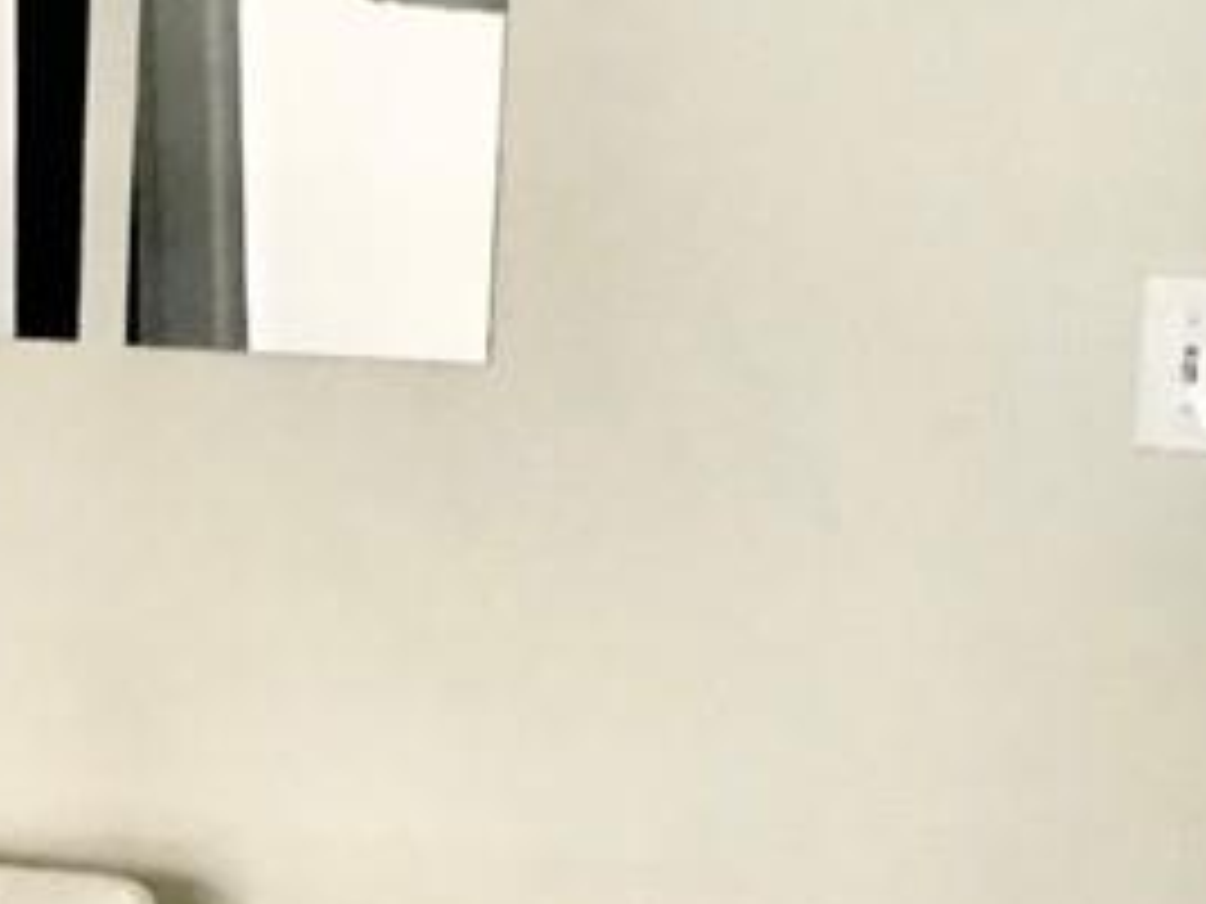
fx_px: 6027
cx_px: -166
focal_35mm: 173
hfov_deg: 11.2
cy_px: 1291
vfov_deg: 8.4
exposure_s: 1/30
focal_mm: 4.15
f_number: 2.2
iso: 80
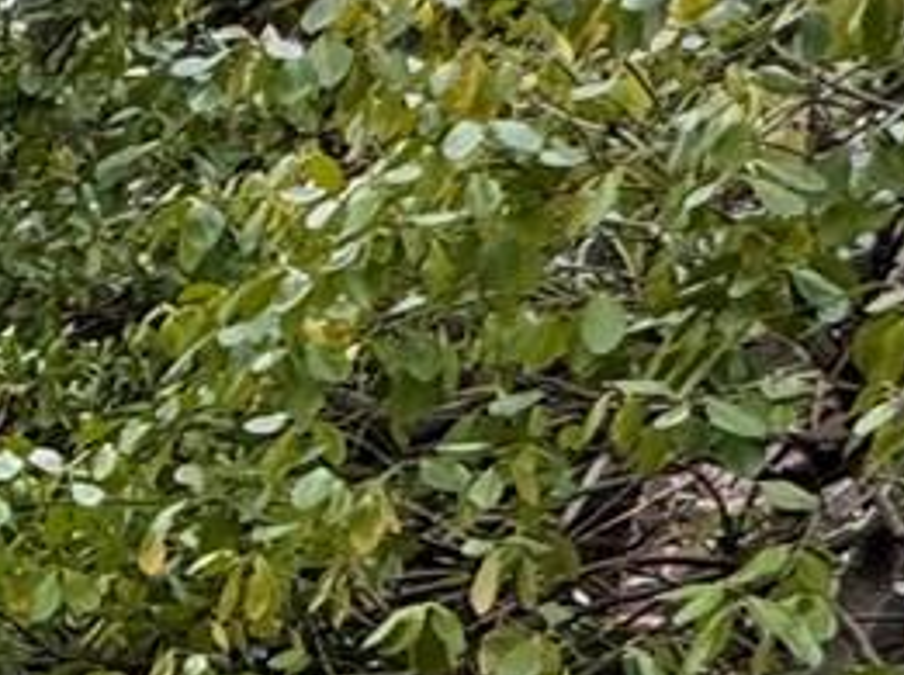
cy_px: 1239
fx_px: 2869
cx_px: -1811
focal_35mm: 110
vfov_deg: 12.2
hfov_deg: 11.2
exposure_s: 1/99
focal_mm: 2.22
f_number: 2.2
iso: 64
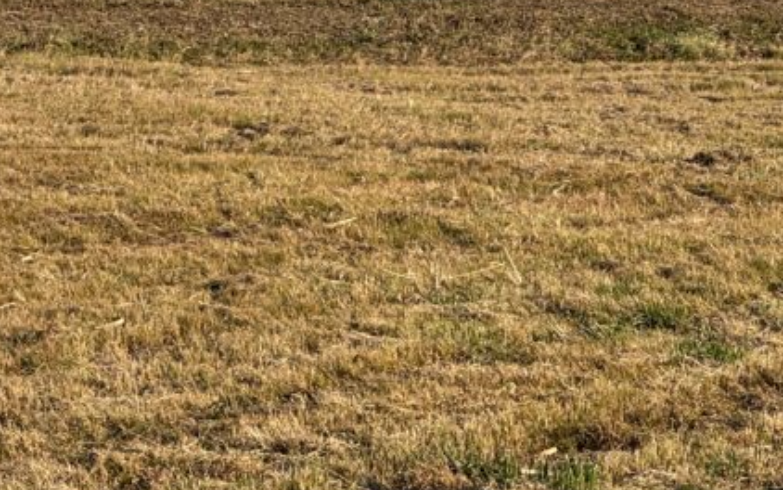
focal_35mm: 198
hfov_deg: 10.4
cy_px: -82
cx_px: -126
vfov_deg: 6.6
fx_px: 4226
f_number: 2.8
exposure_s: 1/589
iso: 25
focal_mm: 9
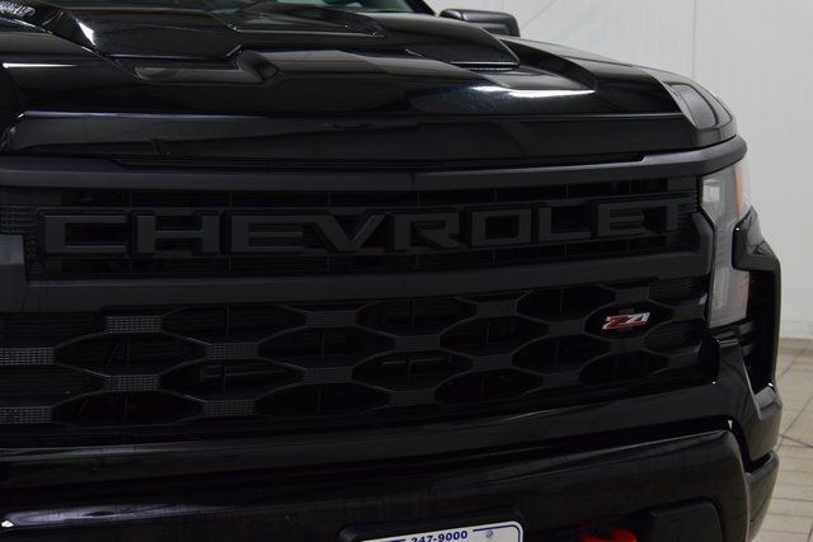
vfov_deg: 18.9
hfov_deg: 28.1
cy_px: 271
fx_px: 1626
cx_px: 406
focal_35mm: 72
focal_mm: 48
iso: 1600
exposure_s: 1/60
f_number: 6.3
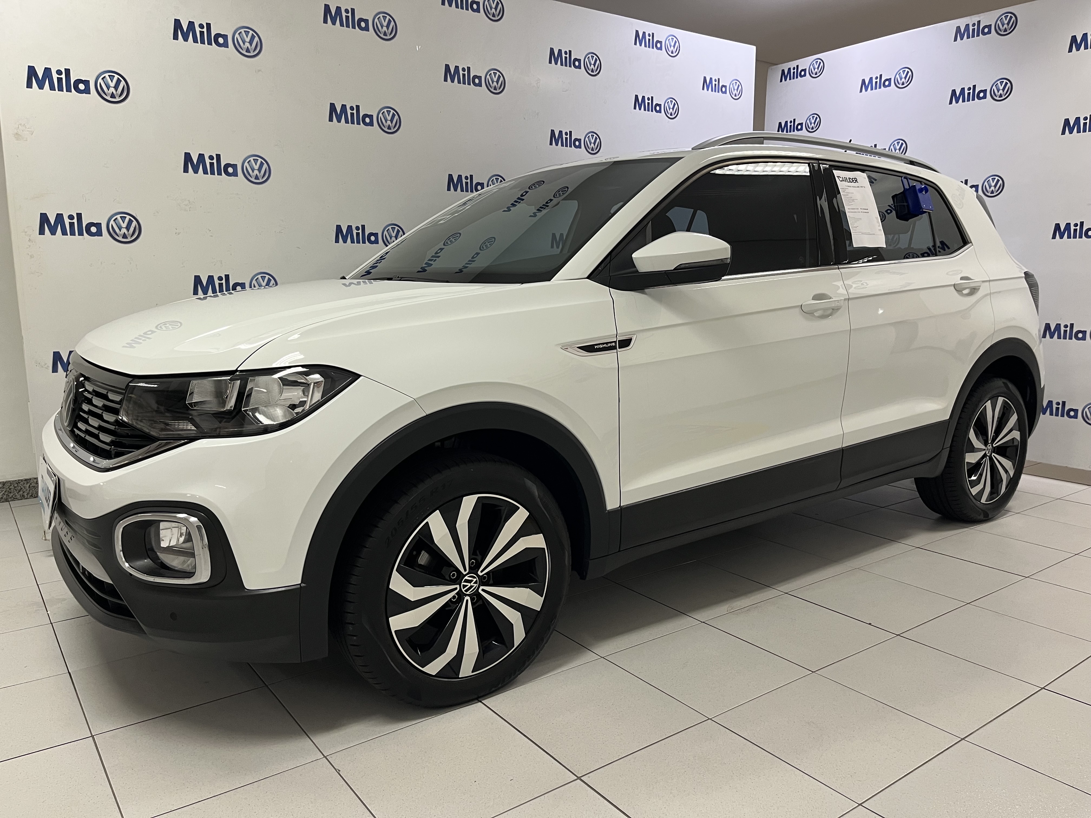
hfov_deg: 67.3
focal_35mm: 26
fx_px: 819
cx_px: 546
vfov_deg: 53.1
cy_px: 409
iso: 80
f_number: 1.6
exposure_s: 1/60
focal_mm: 5.1
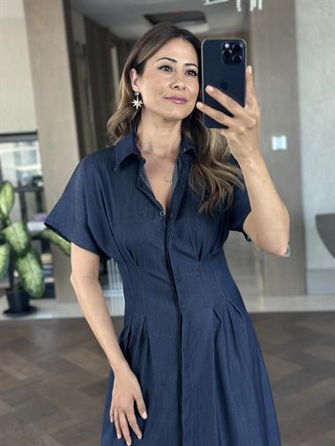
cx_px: 168
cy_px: 223
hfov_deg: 30.3
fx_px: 619
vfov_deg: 39.6
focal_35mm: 48
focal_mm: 6.86
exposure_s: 1/67
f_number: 1.78
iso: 125
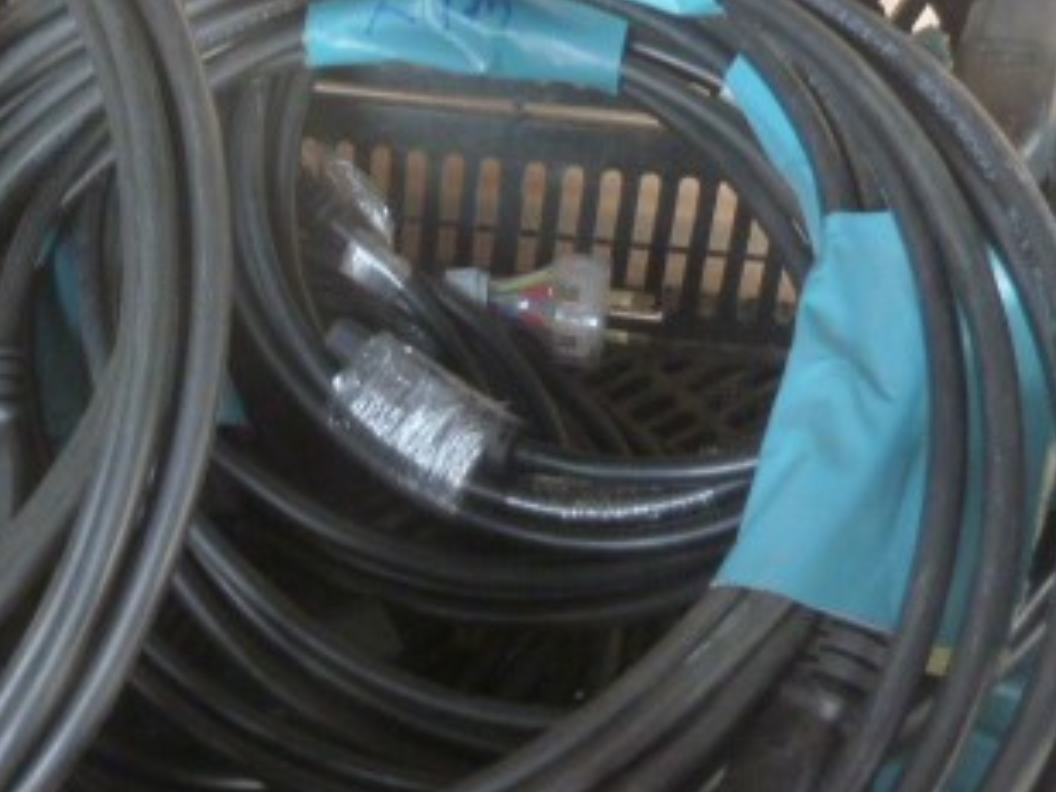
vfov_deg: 27.9
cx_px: 243
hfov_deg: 35.8
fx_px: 1586
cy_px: 271
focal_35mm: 52
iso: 320
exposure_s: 1/30
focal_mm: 4.1
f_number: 3.3
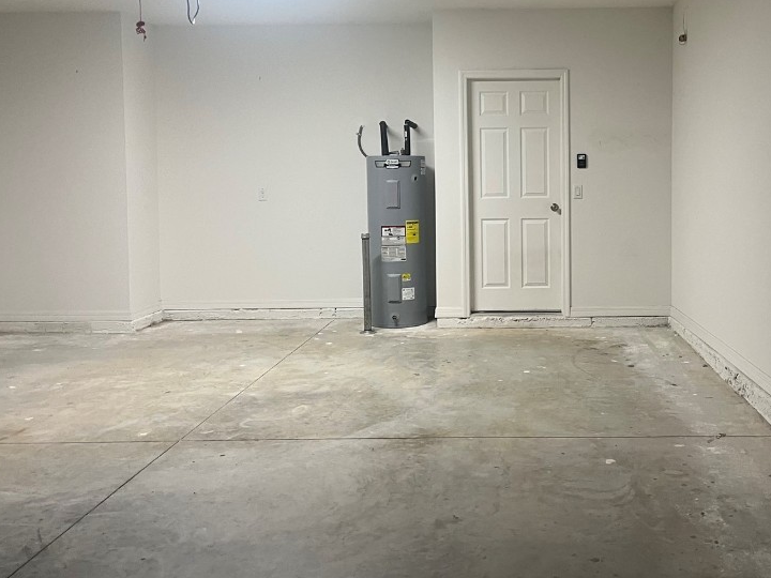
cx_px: 503
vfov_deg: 38.4
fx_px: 824
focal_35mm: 37
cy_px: 219
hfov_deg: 49.4
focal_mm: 5.1
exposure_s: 1/60
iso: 125
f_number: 1.6
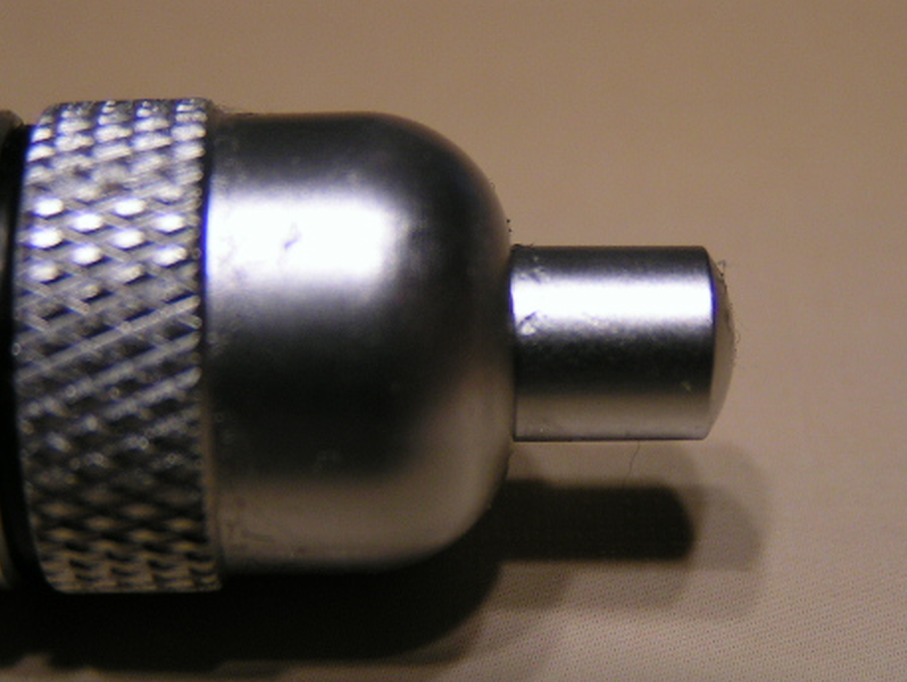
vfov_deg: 16.8
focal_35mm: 88
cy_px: 353
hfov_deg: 22.2
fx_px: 2307
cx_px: 537
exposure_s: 1/60
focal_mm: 9.7
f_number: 3.2
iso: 50
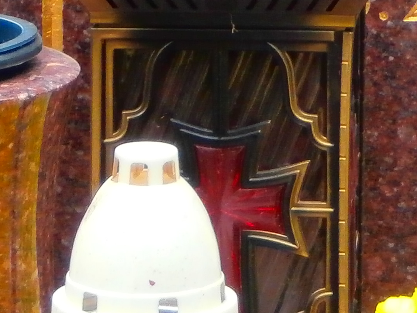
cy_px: -277
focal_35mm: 473
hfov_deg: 4.2
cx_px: 565
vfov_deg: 3.1
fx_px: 5698
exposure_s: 1/100
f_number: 5.4
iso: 200
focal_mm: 19.54
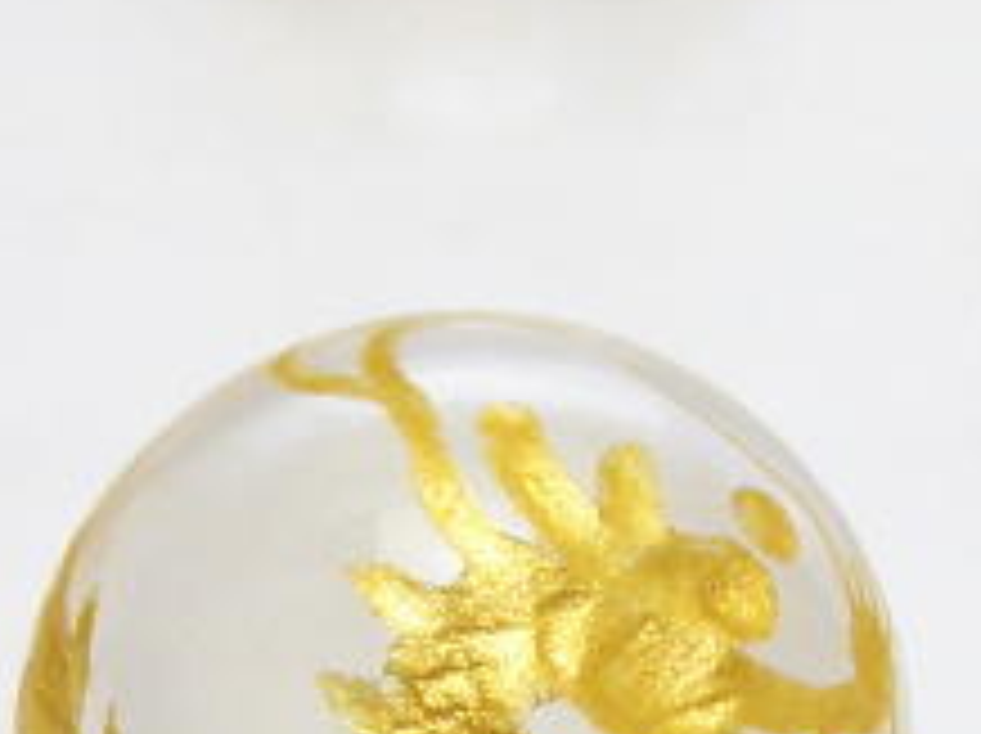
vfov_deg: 5.3
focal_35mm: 278
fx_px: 7870
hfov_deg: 7.1
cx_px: 450
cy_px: 97
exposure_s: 1/40
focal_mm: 10
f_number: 3.6
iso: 64
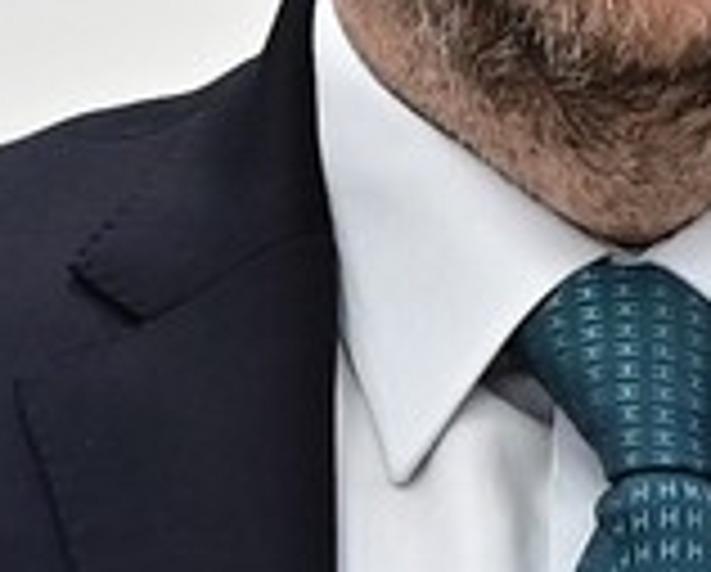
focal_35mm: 853
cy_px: 374
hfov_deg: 2.3
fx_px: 17983
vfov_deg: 1.8
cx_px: 878
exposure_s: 1/250
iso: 1000
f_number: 4
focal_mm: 120
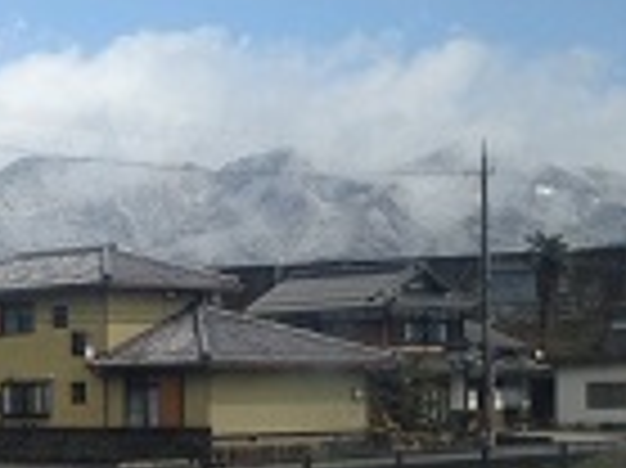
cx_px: -36
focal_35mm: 114
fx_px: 2060
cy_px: 432
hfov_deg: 16.8
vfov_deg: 12.9
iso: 50
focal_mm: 4.12
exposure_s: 1/2262
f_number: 2.4
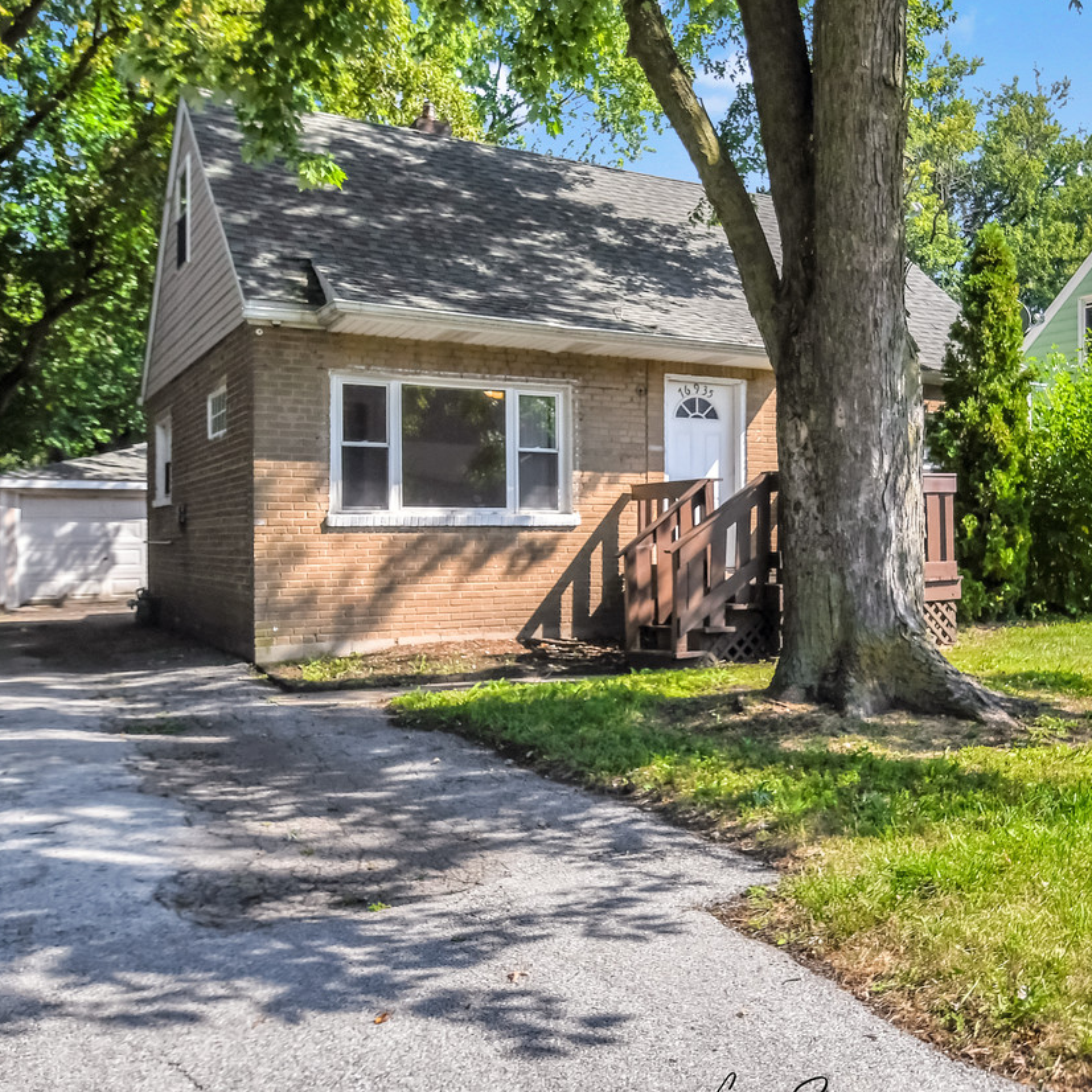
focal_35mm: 30
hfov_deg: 52.3
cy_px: 464
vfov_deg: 53.8
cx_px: 779
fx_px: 1071
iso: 400
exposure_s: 1/5000
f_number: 8
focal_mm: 12
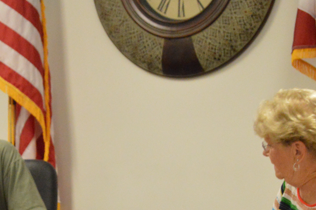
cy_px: 193
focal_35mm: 174
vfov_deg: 7.8
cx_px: 88
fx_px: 1526
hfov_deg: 11.8
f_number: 5.6
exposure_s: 1/200
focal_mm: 55
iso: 6400
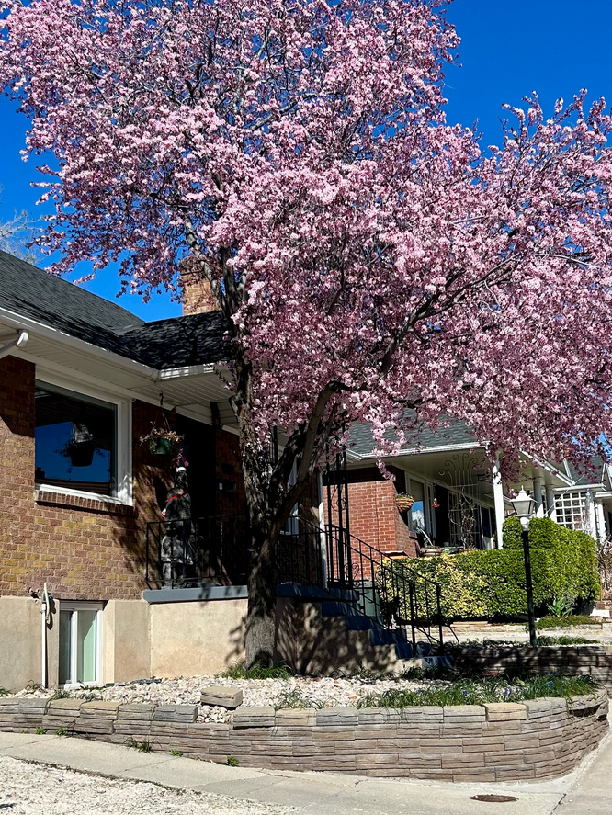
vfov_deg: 42.0
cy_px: 432
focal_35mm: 45
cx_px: 348
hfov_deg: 32.2
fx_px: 1060
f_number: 1.5
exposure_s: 1/5076
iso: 50
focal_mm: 5.7
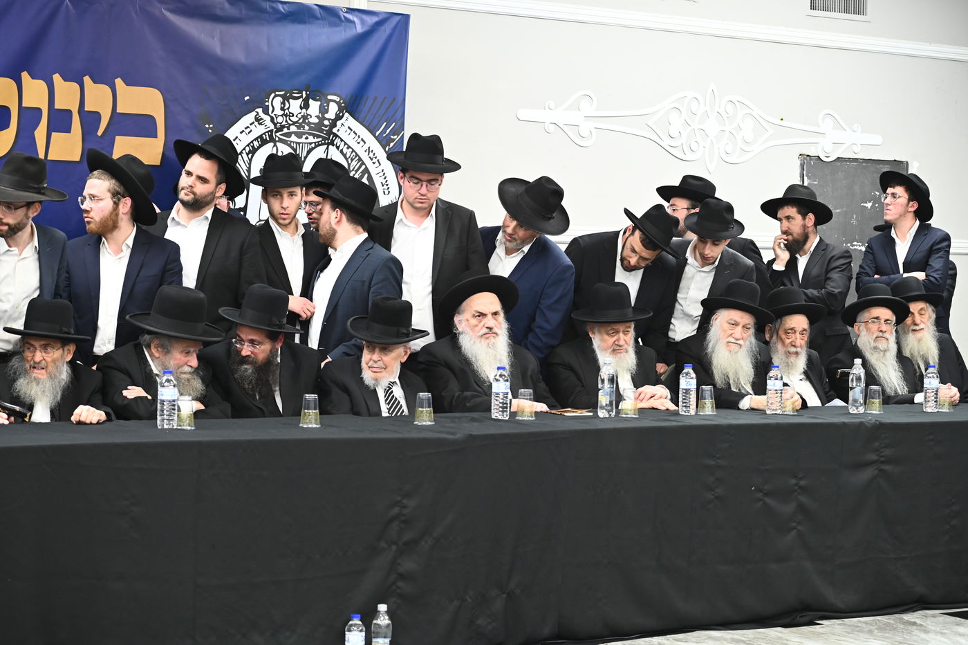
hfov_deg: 27.0
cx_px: 484
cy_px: 322
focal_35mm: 75
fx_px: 2016
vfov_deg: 18.2
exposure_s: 1/160
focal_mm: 75
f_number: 4.5
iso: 2000
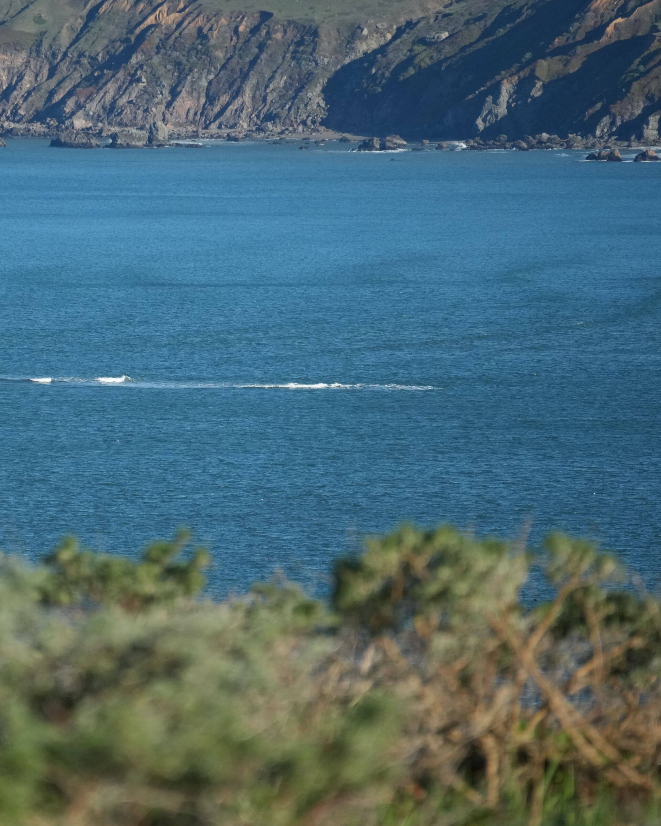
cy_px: 375
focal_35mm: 476
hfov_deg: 3.3
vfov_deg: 4.1
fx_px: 11640
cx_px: 65
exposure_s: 1/3200
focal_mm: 300
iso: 1250
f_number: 7.1
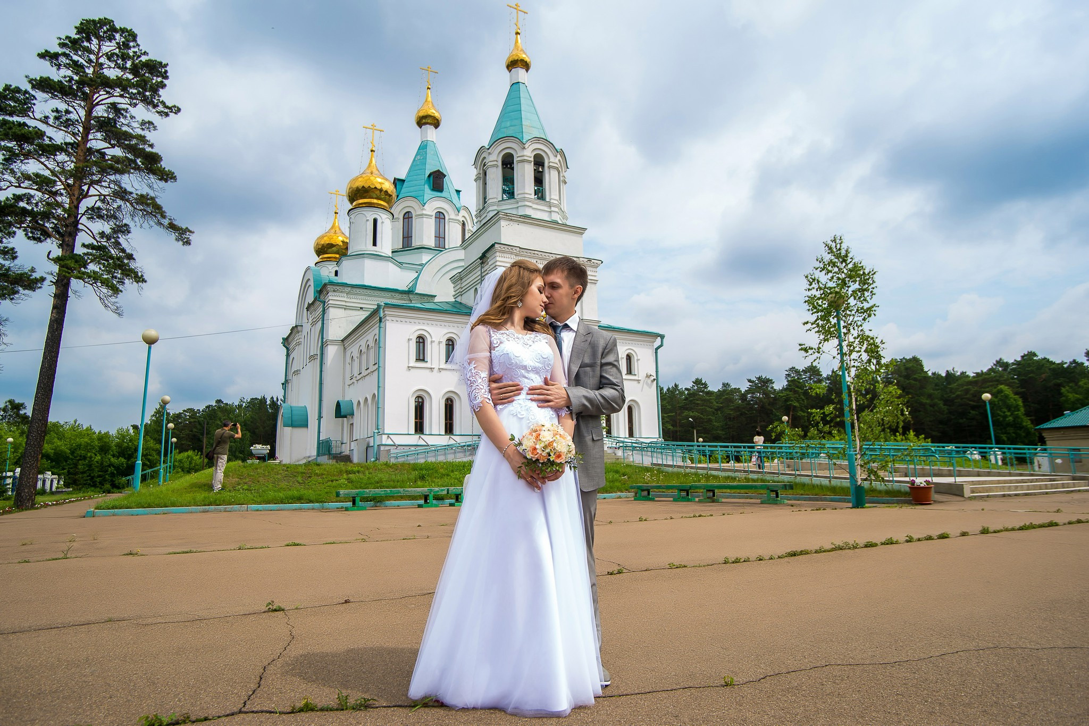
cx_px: 544
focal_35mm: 20
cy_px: 363
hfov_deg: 84.0
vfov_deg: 61.9
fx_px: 605
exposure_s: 1/125
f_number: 8
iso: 64
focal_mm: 20
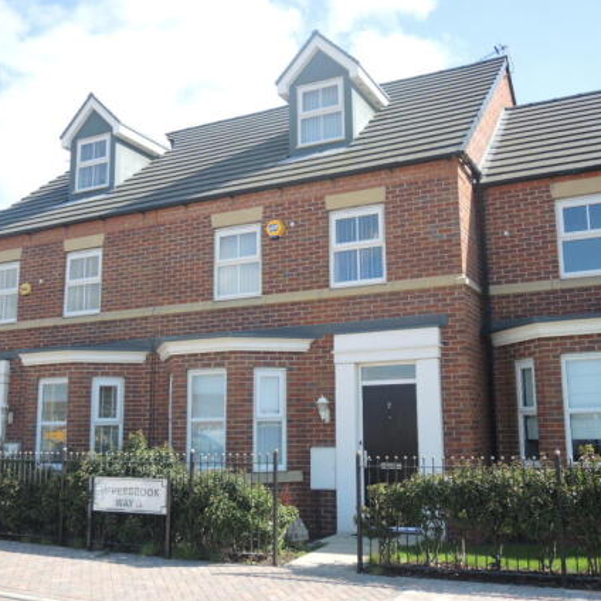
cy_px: 307
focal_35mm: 34
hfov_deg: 48.2
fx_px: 668
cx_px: 351
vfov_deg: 48.4
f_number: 2
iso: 80
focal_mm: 6
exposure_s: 1/1000
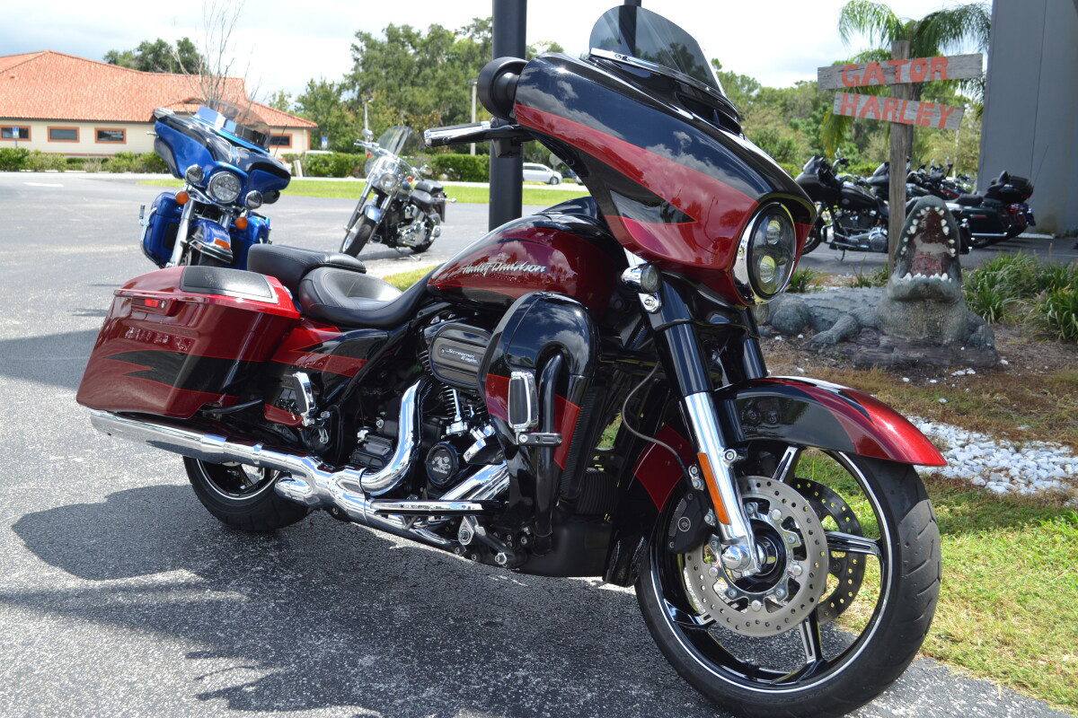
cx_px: 539
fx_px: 1078
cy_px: 359
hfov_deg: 53.1
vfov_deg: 36.9
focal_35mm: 36
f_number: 6.3
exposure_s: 1/160
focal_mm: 24
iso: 100
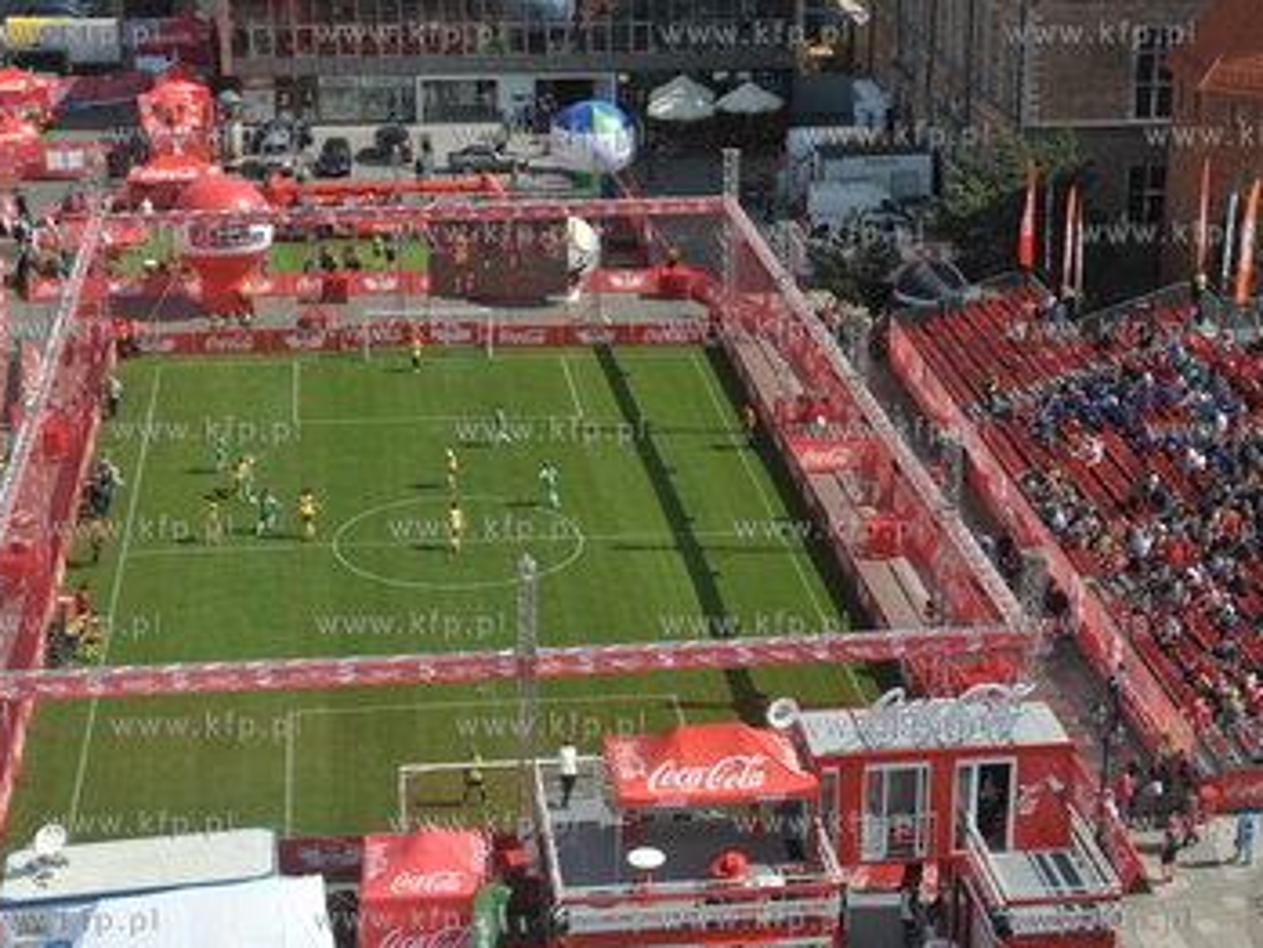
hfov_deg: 29.4
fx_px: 2409
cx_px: 677
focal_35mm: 66
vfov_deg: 22.3
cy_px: 478
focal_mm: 60
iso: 320
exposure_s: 1/320
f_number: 13
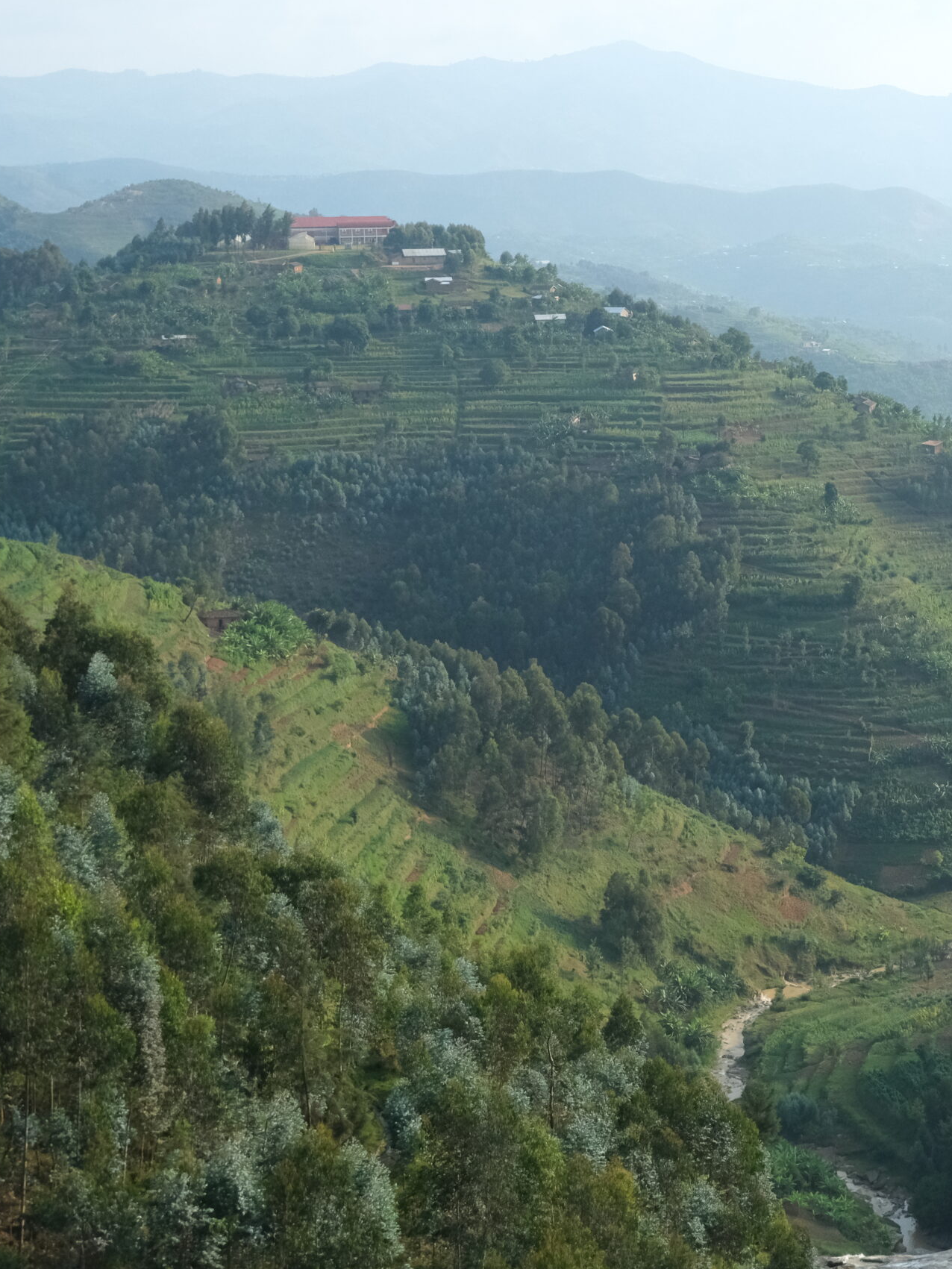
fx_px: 2493
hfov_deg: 21.0
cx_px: 908
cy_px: 635
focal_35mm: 68
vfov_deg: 28.6
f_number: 4.7
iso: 2000
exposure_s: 1/4000
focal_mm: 31.4
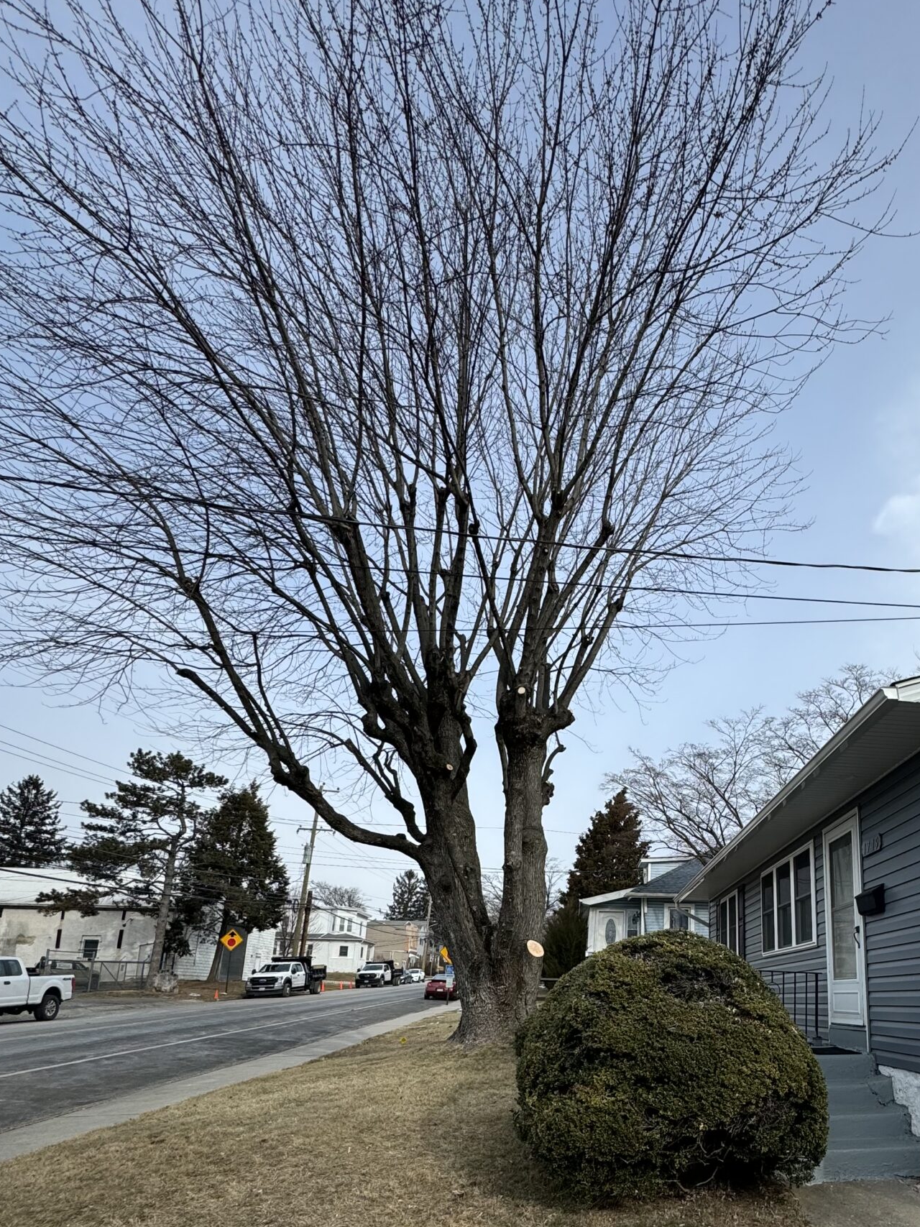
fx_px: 744
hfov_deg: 60.2
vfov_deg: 76.0
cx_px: 685
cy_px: 836
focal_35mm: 21
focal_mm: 2.22
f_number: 2.2
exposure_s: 1/1299
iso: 40
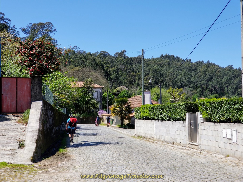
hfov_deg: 36.8
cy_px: 91
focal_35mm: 52
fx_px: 365
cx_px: 122
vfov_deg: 28.0
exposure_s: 1/622
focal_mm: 6
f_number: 2.4
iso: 25
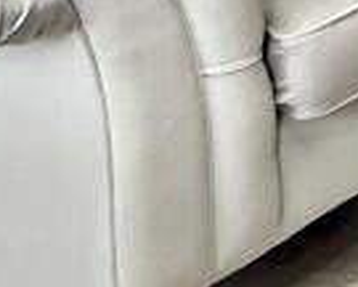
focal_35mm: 104
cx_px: 1238
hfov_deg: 9.7
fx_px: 1102
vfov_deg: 11.3
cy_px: -476
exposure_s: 1/69
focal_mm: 2.22
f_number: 2.2
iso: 400
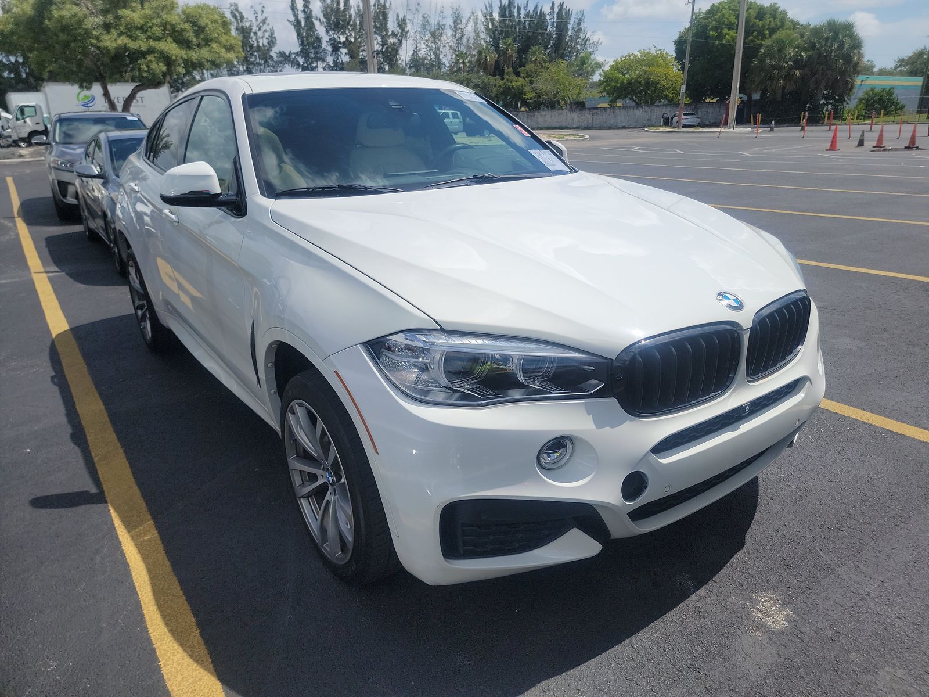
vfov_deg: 56.8
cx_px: 464
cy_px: 348
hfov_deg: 71.6
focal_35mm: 24
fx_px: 644
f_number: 1.8
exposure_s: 1/1429
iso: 50
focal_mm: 6.7
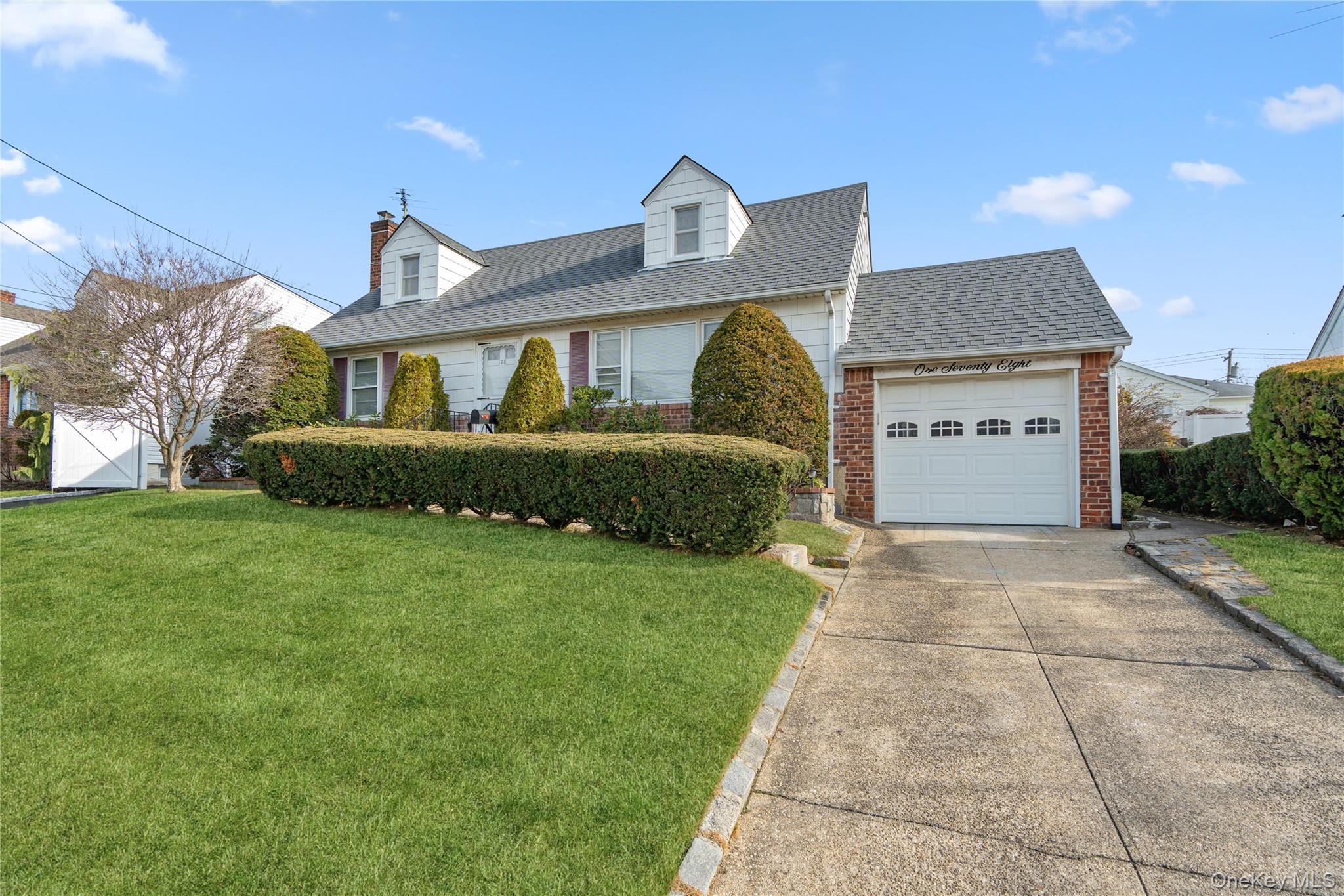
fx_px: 597
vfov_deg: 73.7
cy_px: 448
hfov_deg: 96.7
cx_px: 672
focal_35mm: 16
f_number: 4.5
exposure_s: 1/200
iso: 64
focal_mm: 16
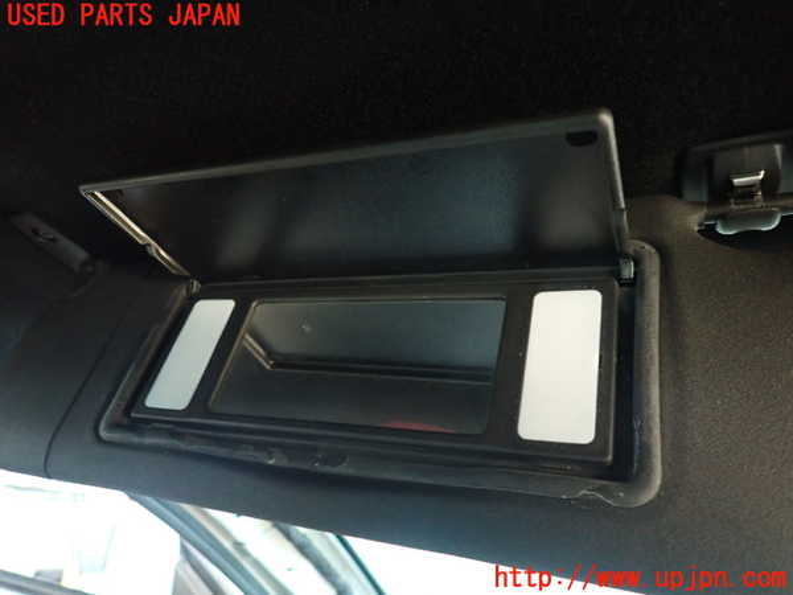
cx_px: 396
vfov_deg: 54.9
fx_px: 573
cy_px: 298
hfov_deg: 69.4
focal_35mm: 25
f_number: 2
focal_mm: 4.5
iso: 640
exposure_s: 1/30
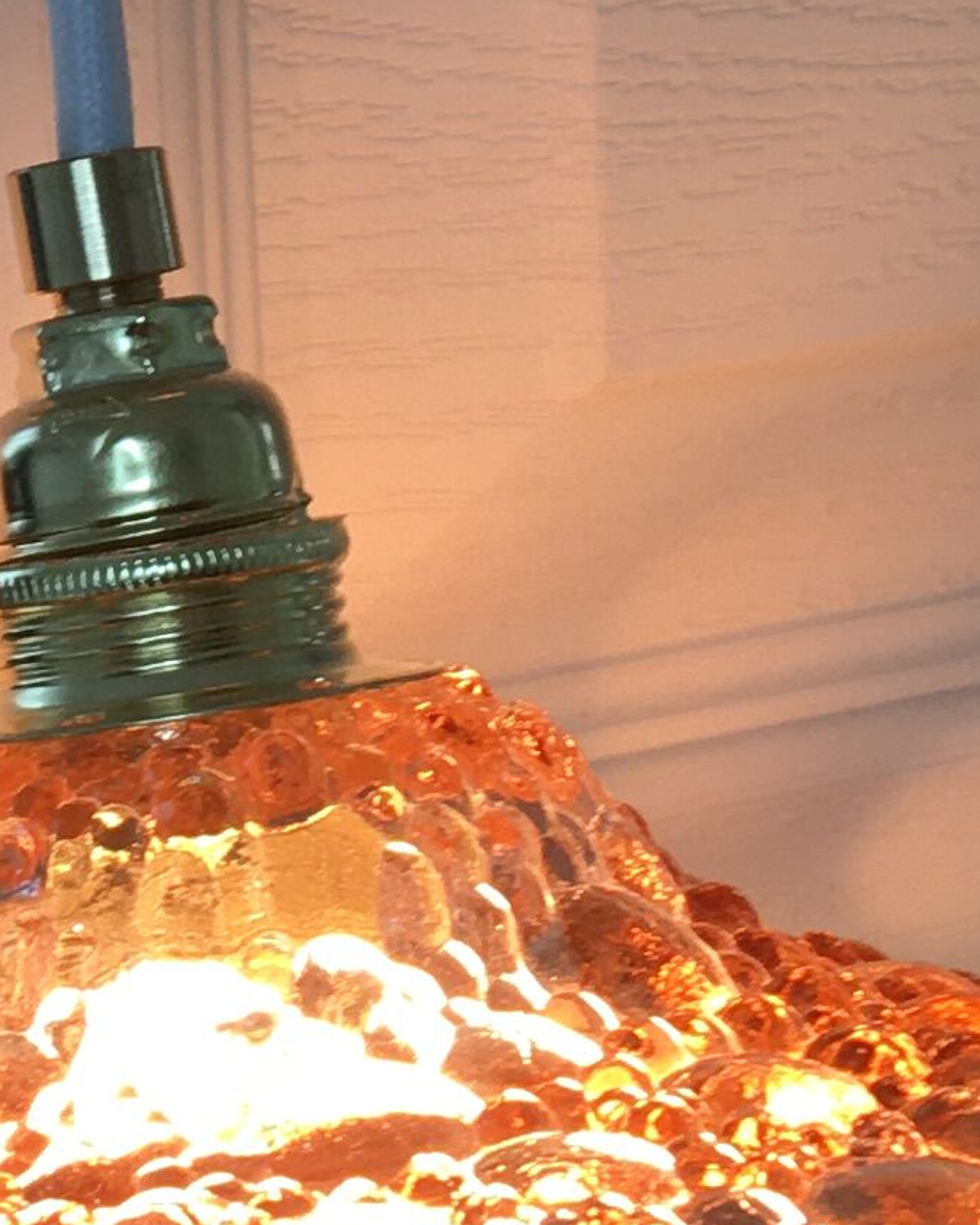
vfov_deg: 14.1
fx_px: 4894
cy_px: 136
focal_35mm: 135
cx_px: -112
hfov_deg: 11.3
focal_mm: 4.15
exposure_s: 1/100
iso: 32
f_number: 2.2
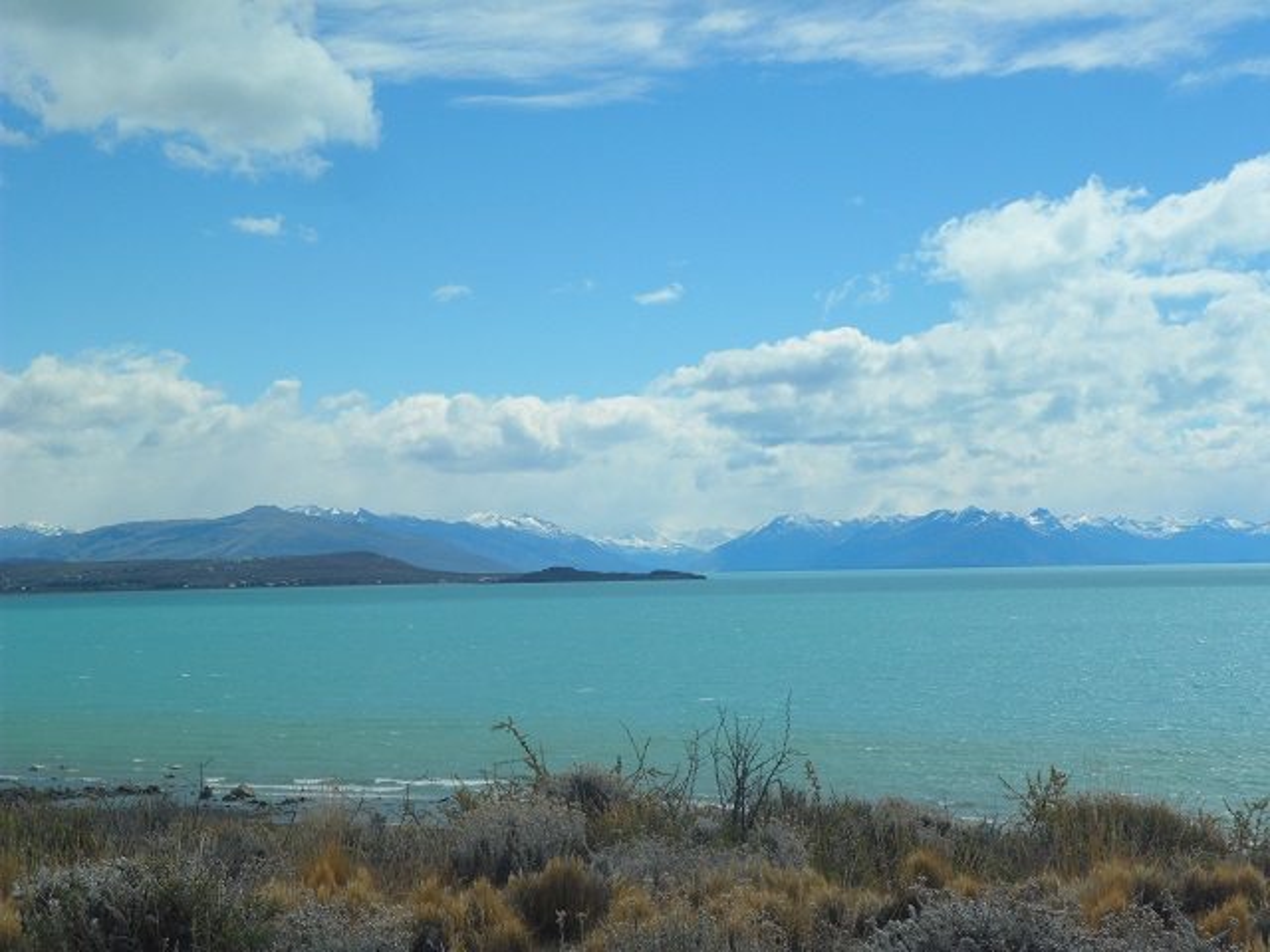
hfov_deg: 26.3
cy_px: 476
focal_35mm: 74
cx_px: 635
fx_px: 2715
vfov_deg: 19.9
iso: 80
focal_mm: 13.2
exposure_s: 1/250
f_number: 9.8
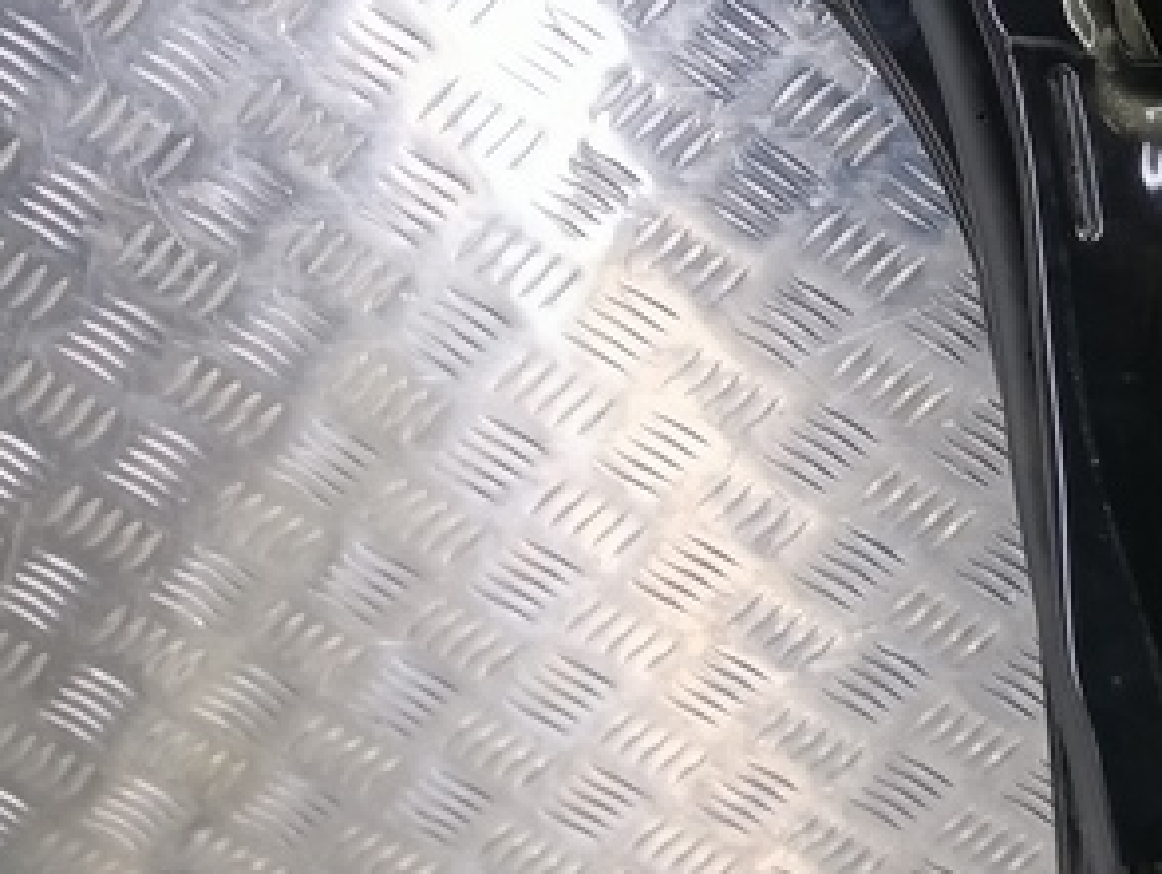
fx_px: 2688
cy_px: -91
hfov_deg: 19.6
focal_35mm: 80
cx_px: 1952
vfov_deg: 17.8
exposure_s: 1/50
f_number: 1.6
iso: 195
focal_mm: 4.11
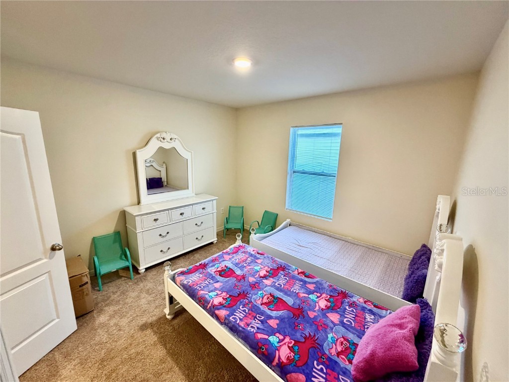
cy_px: 191
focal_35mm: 14
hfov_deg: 102.1
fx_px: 206
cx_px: 254
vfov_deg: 85.7
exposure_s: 1/60
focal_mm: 2.22
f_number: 2.2
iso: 250
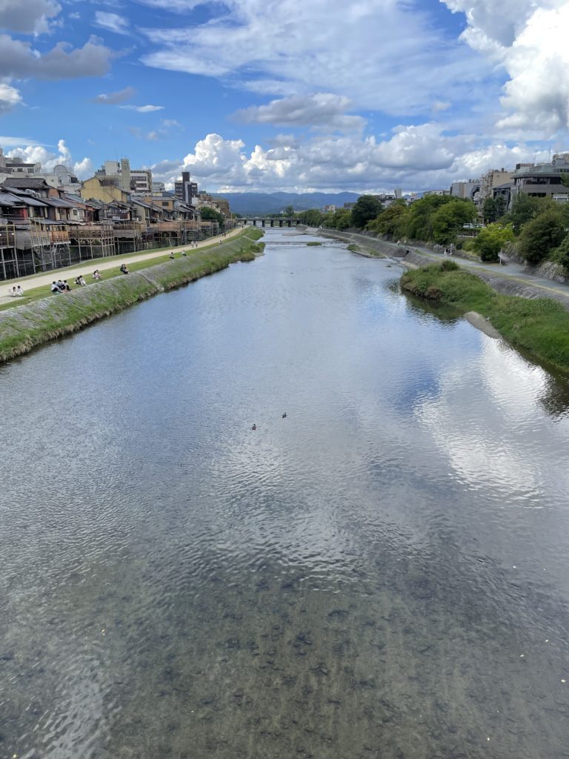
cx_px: 284
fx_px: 570
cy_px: 380
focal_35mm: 26
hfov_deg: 53.1
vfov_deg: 67.3
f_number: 1.6
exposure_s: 1/831
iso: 32
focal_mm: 4.2
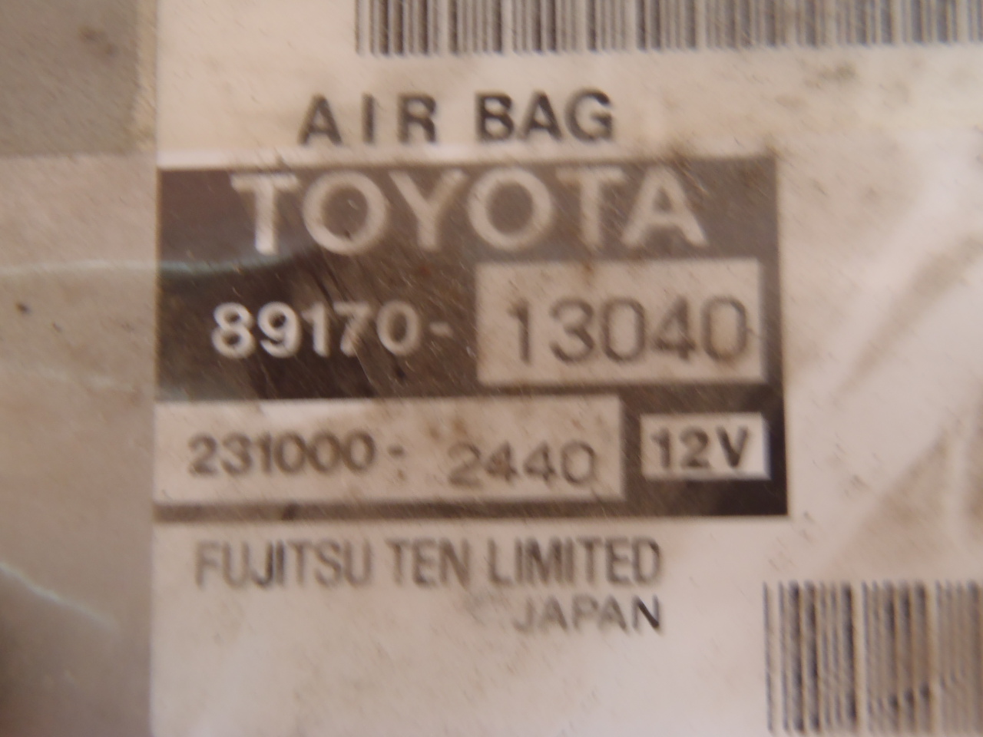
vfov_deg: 38.7
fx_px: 1051
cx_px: 492
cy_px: 368
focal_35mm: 37
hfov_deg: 50.1
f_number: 4.7
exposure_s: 1/10
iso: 200
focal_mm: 6.64
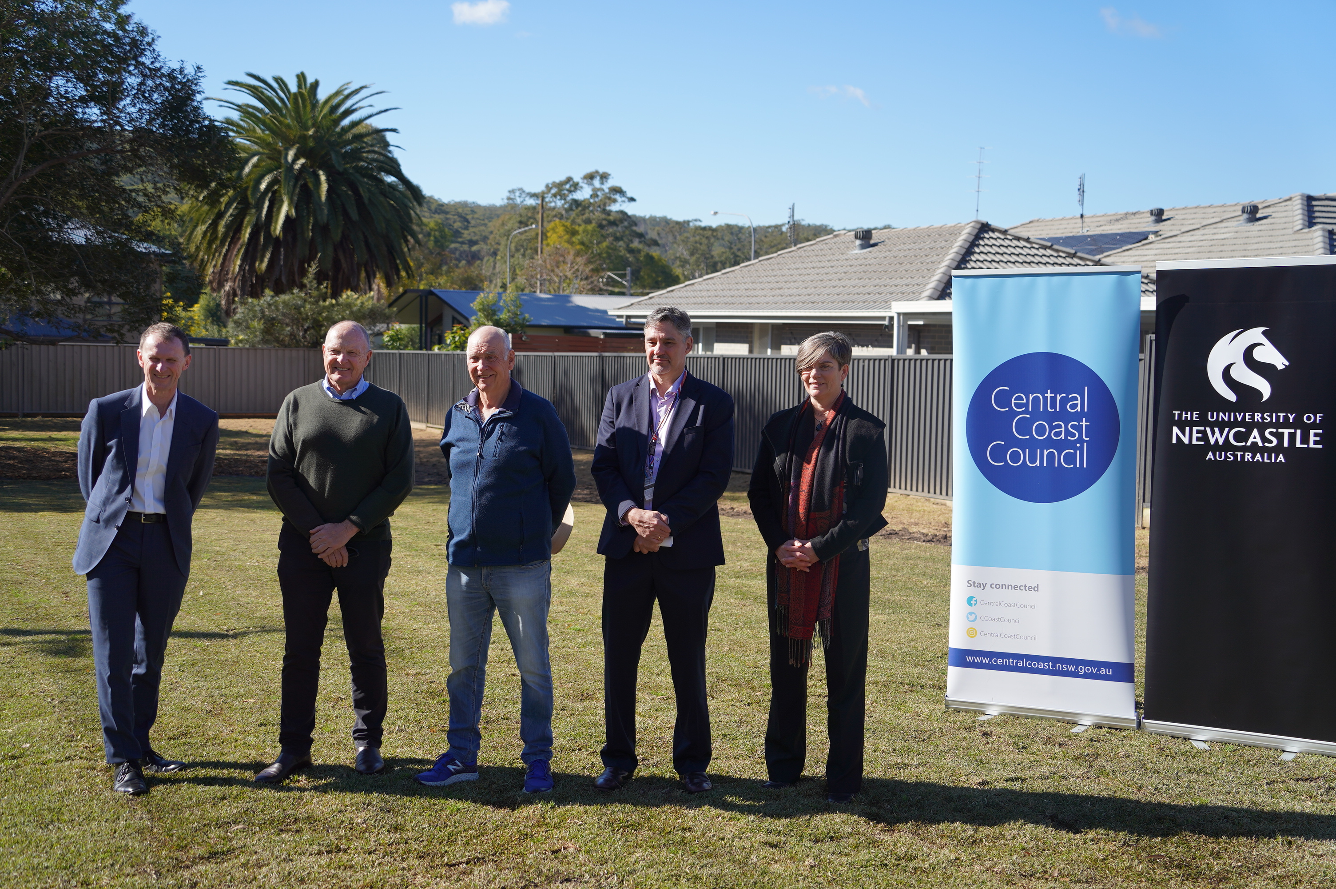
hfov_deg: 44.5
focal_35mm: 44
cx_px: 668
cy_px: 444
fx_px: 1631
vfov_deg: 30.5
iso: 100
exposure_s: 1/500
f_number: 4.5
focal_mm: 44
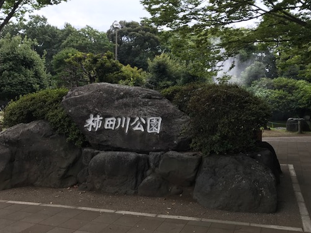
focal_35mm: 36
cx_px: 169
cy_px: 101
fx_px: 323
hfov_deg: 51.3
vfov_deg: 39.6
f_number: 1.8
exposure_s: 1/556
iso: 20
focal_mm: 3.99
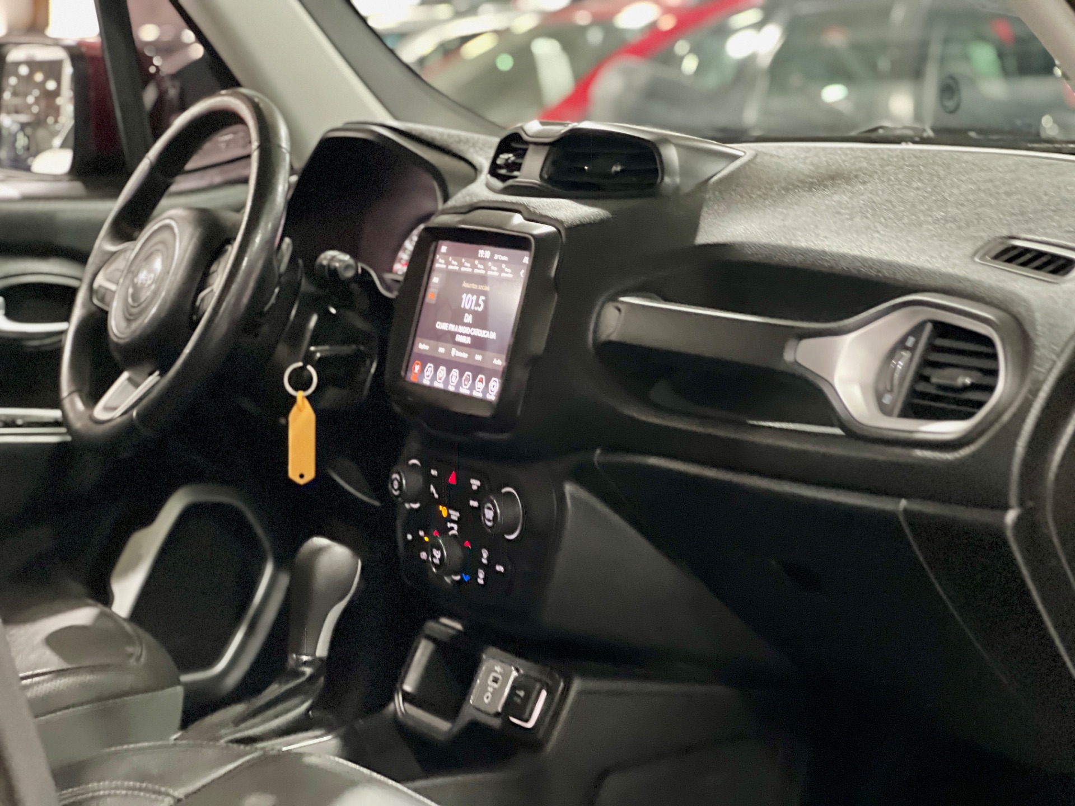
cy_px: 403
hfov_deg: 25.3
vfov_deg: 19.1
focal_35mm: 77
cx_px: 538
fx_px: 2391
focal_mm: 9
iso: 1000
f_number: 2.8
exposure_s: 1/15
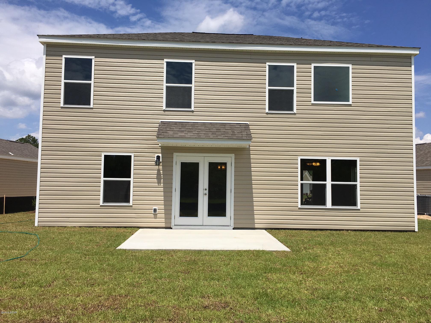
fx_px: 361
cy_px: 162
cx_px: 216
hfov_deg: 61.7
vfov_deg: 48.2
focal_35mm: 29
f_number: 2.2
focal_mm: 4.15
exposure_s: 1/3205
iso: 25
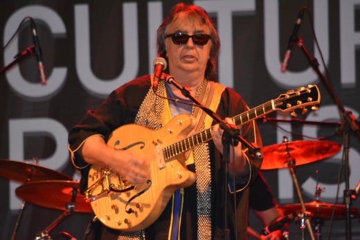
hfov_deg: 4.6
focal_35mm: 450
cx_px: 180
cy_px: 120
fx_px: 4497
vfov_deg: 3.1
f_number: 5.6
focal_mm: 300
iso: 3200
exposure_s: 1/60
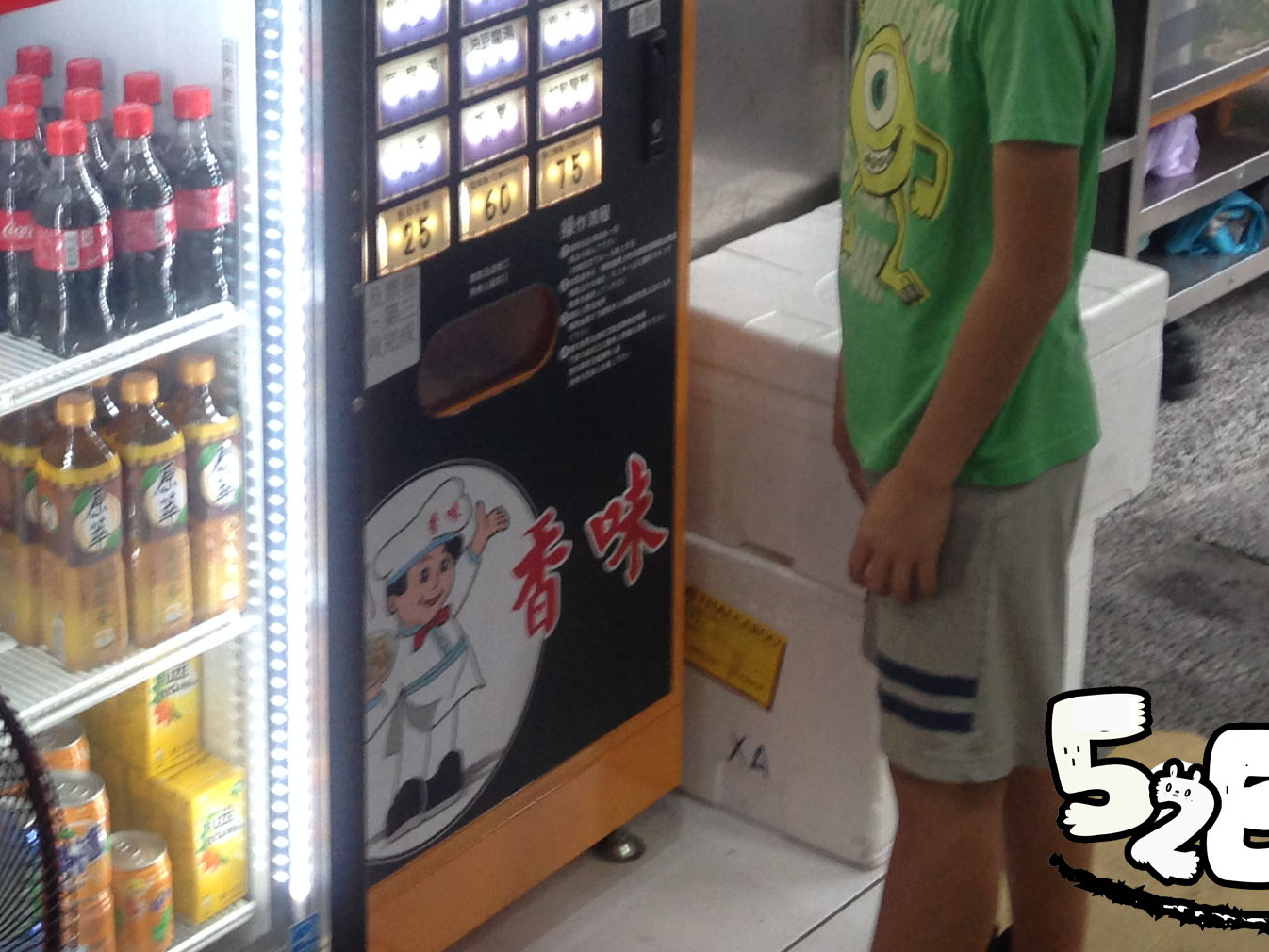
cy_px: 36
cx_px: 209
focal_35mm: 80
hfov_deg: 23.9
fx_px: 2933
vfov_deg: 18.0
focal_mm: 4.12
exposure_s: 1/20
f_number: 2.4
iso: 80
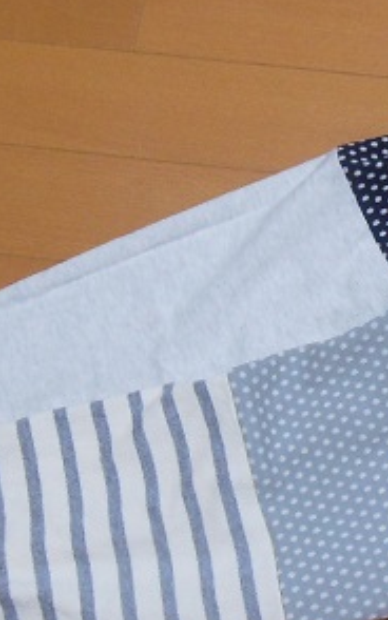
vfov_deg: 28.6
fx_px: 1217
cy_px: 335
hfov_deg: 17.4
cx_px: 449
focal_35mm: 72
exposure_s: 1/20
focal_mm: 4.5
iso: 400
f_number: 3.2
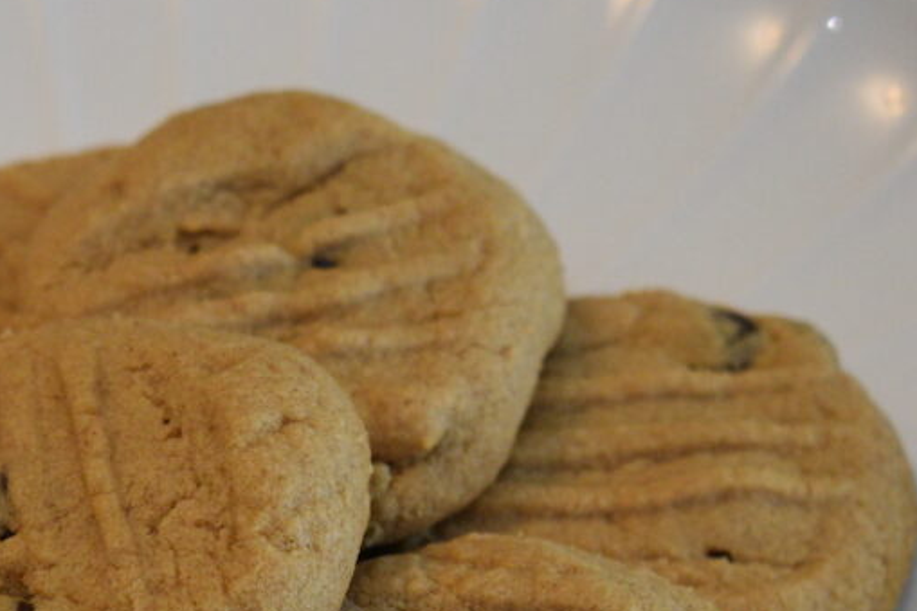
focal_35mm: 166
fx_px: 4227
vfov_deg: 8.2
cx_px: 139
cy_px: 574
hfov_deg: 12.3
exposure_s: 1/125
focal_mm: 55
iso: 2000
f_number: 5.6
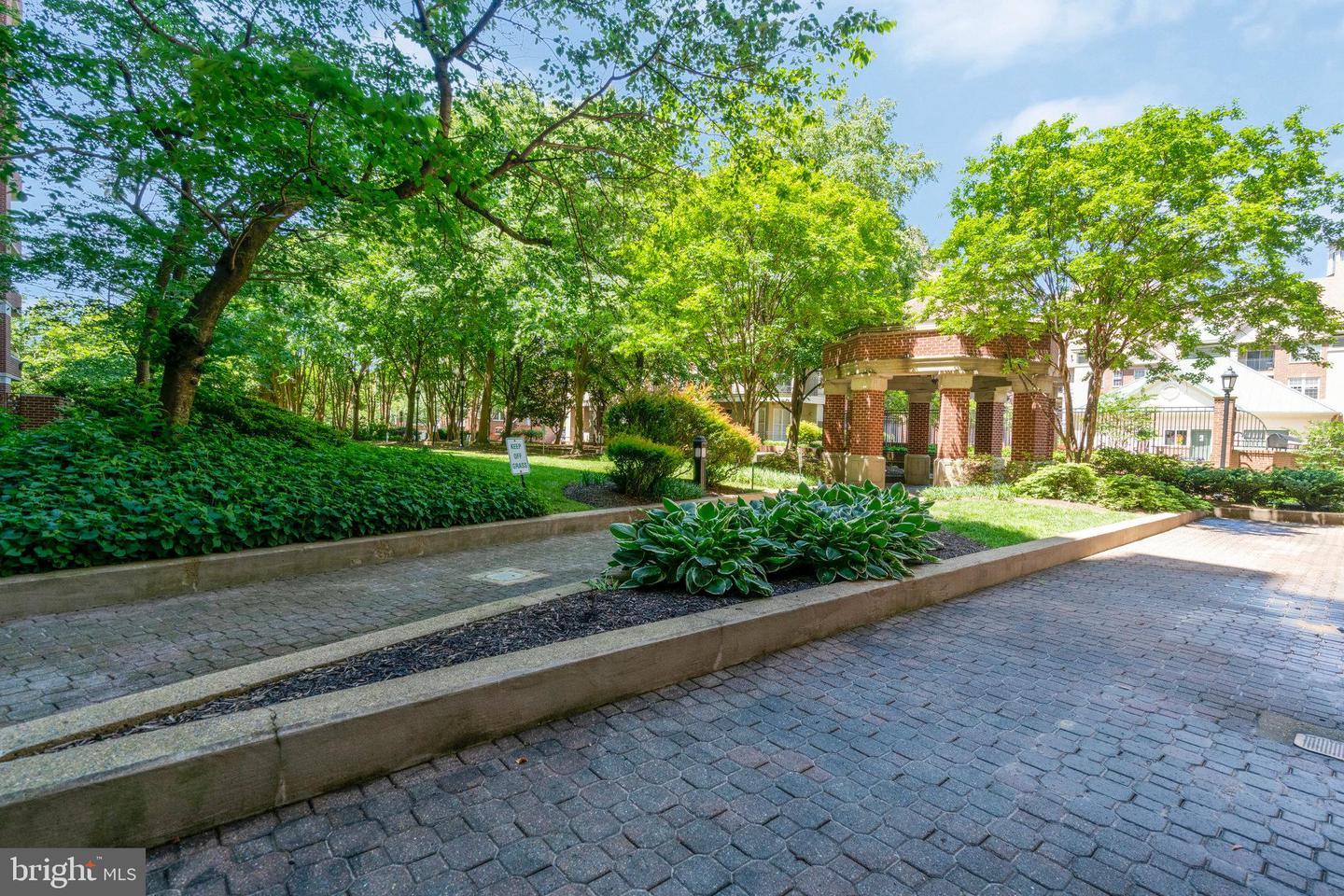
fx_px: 597
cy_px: 448
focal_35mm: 16
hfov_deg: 96.7
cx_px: 672
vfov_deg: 73.7
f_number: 8
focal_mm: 16
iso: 1250
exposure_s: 1/320
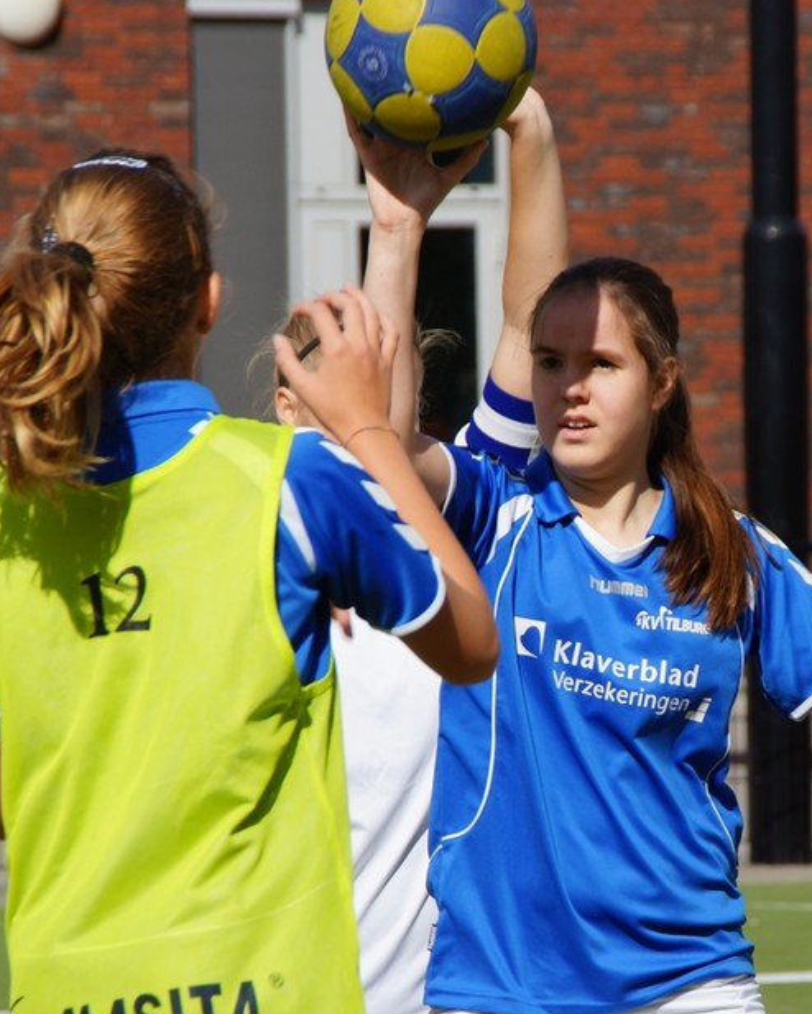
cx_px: 506
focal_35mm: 327
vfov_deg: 5.9
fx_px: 9818
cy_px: 538
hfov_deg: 4.7
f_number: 8
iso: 100
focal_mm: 140
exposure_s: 1/500
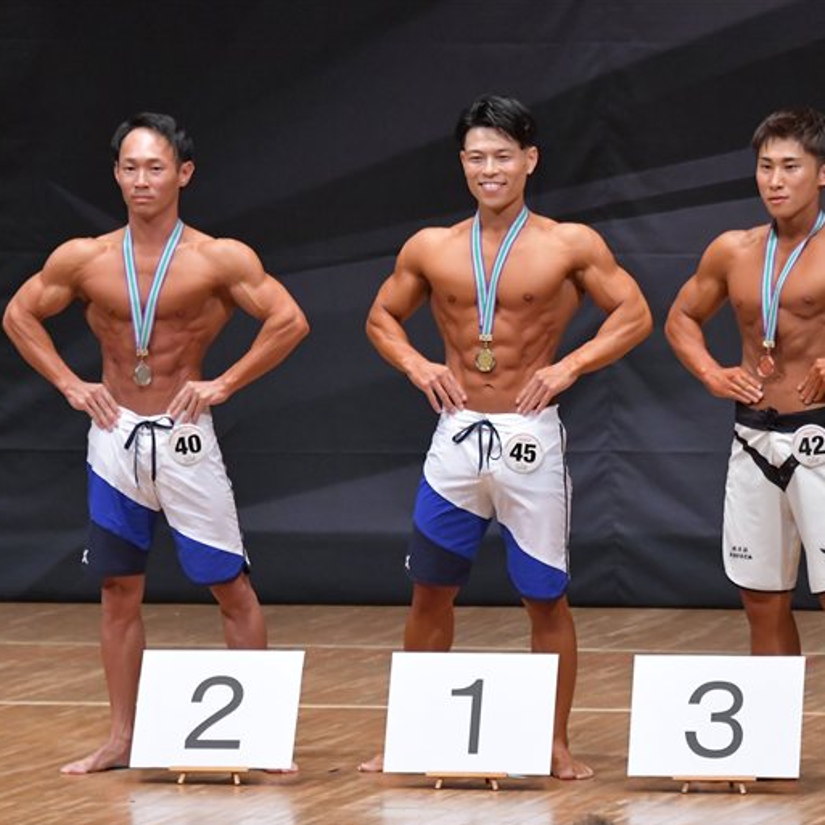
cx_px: 475
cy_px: 413
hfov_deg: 4.8
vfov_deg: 4.8
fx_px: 9869
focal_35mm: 366
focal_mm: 190
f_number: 5.6
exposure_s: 1/400
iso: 6400
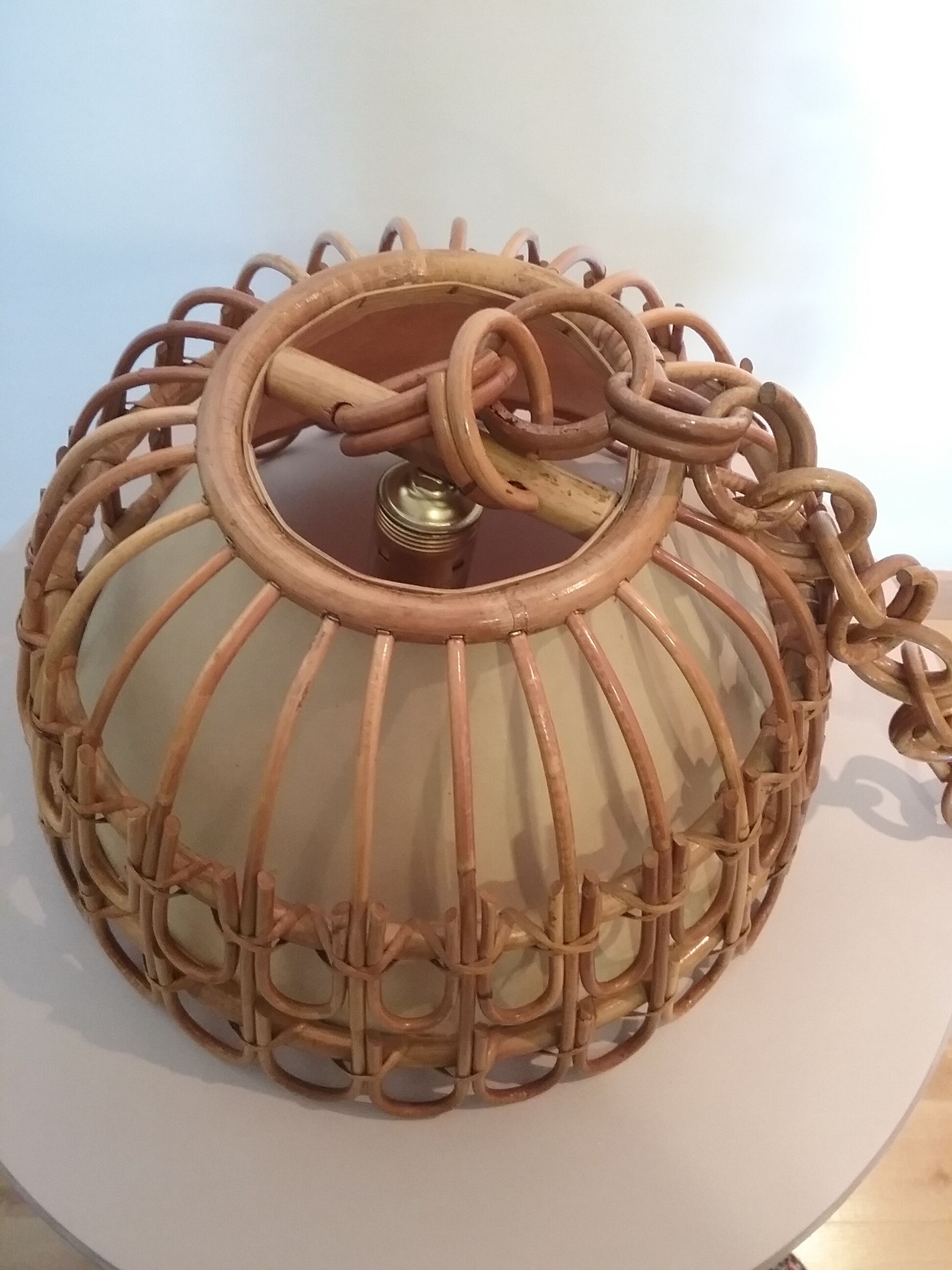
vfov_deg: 58.4
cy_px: 635
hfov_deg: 45.4
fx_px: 1137
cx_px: 476
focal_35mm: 31
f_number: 2.2
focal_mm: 3.3
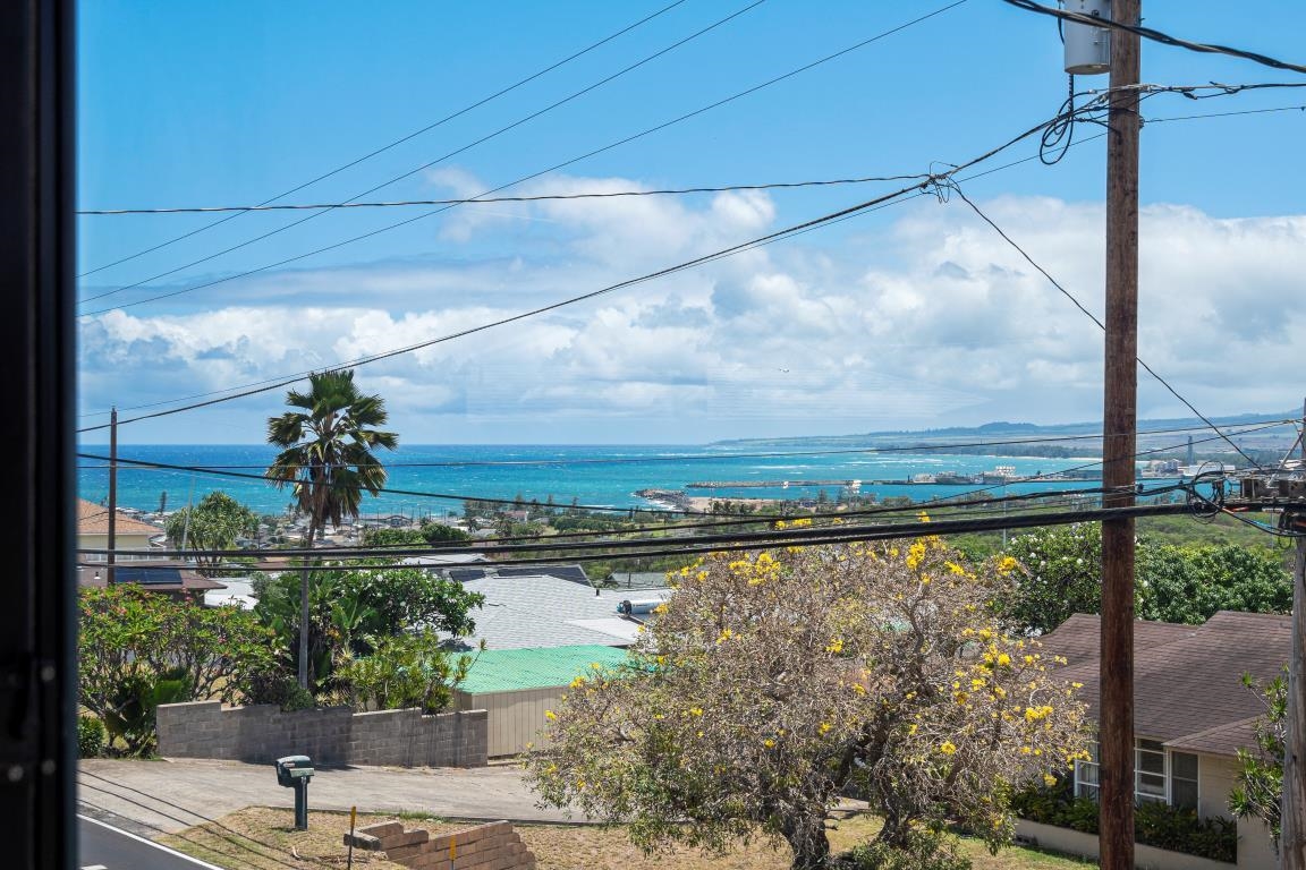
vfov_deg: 26.0
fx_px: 1886
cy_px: 435
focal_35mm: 52
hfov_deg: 38.2
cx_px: 653
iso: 100
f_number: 8
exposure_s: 1/125
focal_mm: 35
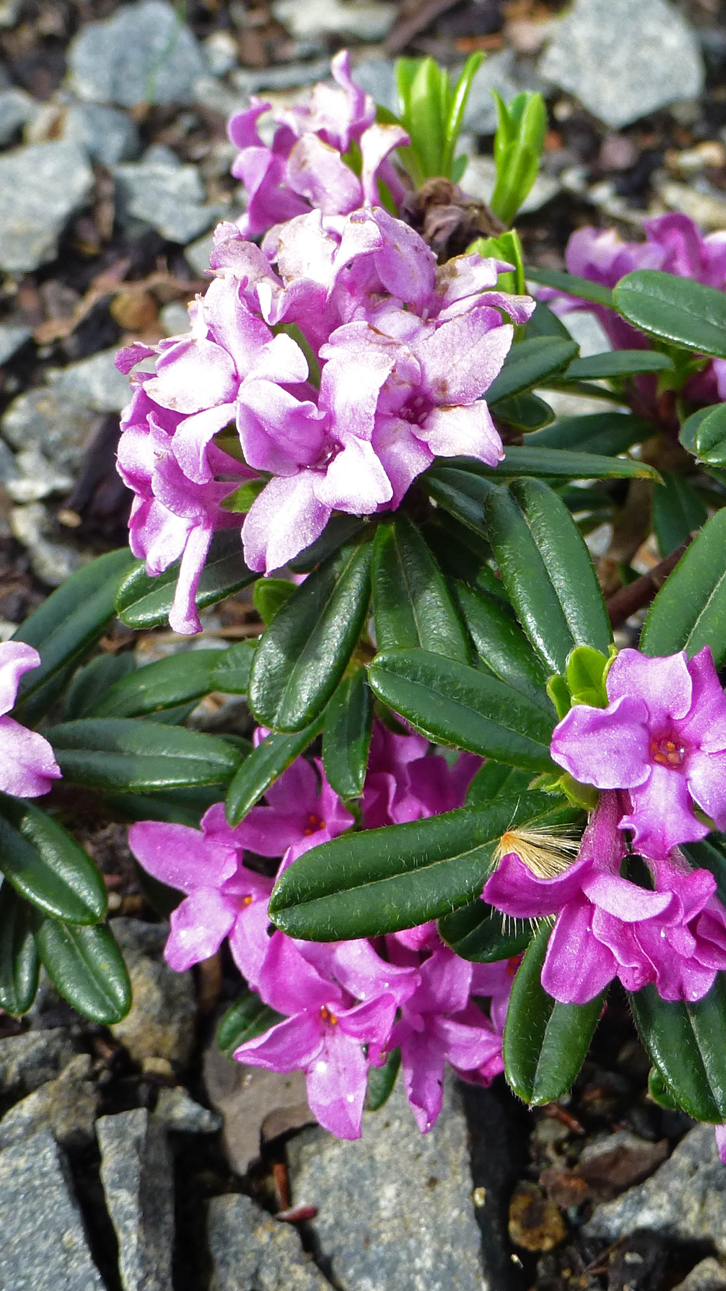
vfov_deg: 41.3
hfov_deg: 23.8
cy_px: 651
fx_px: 1711
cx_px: 495
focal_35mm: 50
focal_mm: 6.1
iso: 100
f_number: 3.7
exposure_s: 1/320
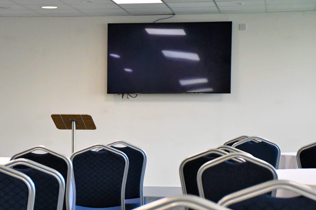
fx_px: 1071
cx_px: 116
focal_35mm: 122
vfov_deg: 11.2
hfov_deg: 16.8
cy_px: 140
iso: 3200
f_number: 4.8
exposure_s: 1/125
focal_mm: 56
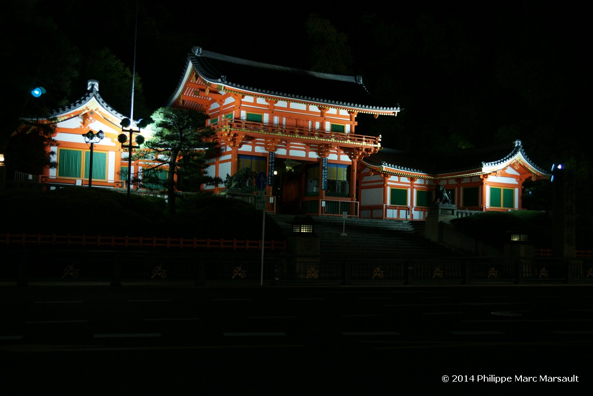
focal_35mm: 40
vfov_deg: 33.4
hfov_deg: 48.4
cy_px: 198
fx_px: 659
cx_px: 296
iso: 800
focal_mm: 40
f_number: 3.2
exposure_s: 1/50
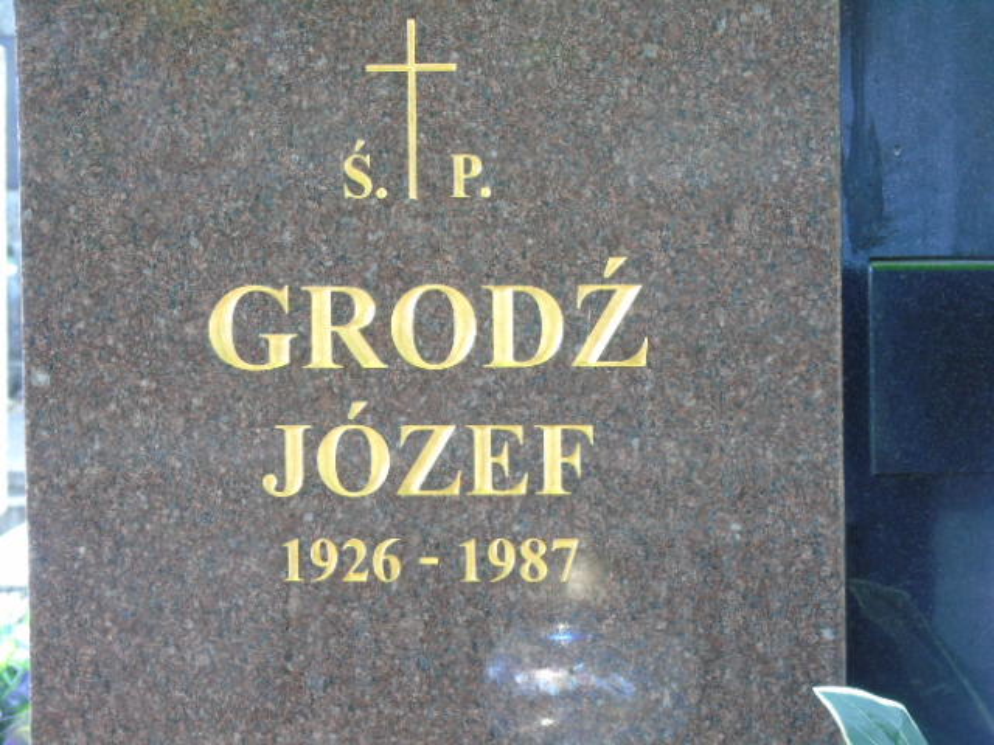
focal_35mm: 212
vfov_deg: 7.0
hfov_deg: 9.3
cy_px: 372
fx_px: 6088
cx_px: 497
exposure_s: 1/80
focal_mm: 38
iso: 400
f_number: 4.7
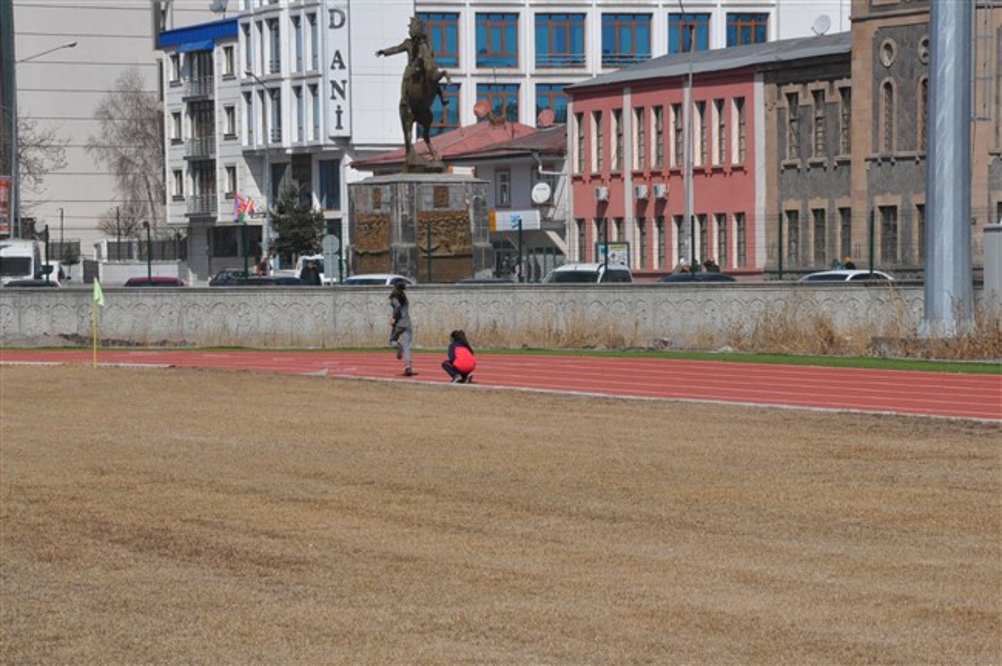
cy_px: 333
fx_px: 4379
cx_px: 501
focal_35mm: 158
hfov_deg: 13.1
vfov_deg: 8.7
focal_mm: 105
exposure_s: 1/1250
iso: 1250
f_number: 18
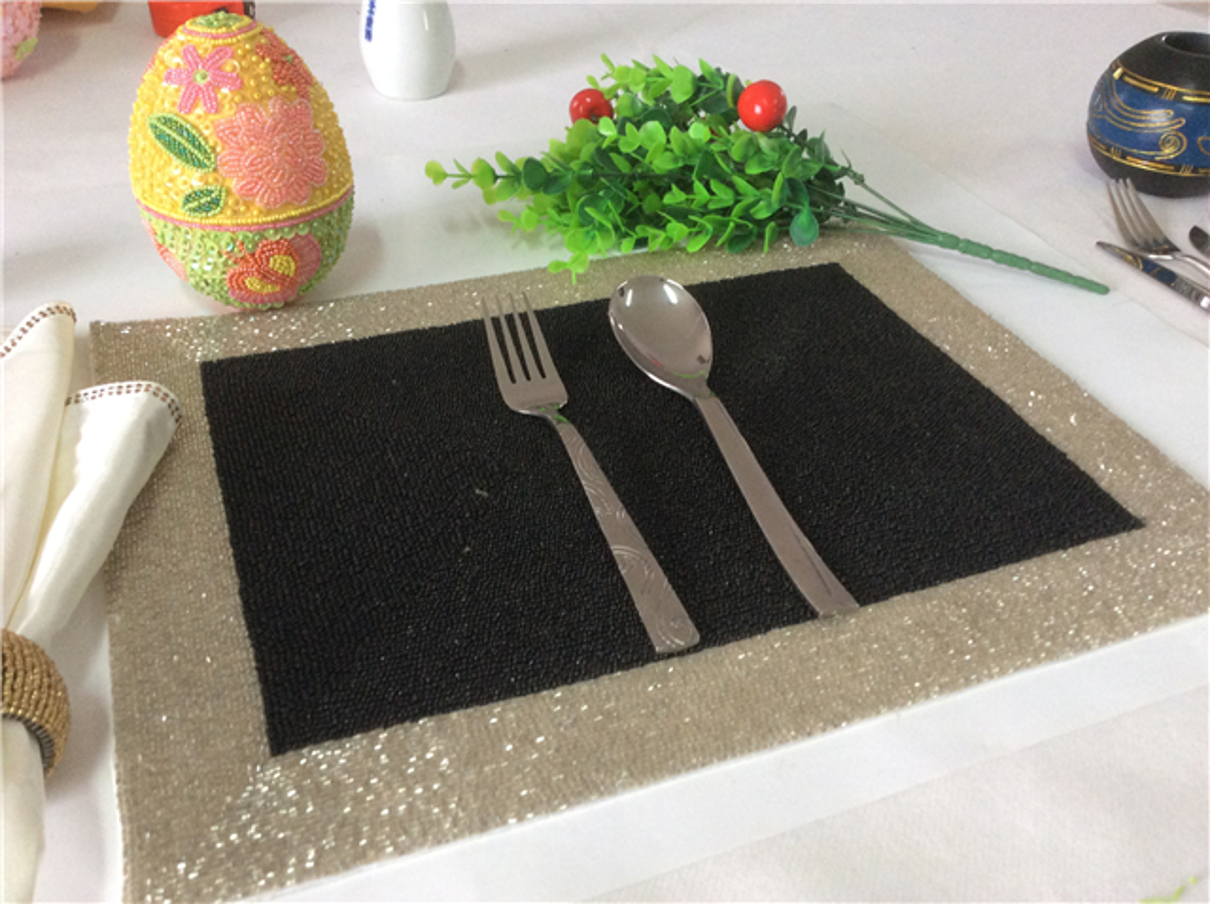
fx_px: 1117
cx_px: 605
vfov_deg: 44.1
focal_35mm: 32
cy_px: 452
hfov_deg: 56.9
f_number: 2.4
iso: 125
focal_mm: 3.3
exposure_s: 1/25
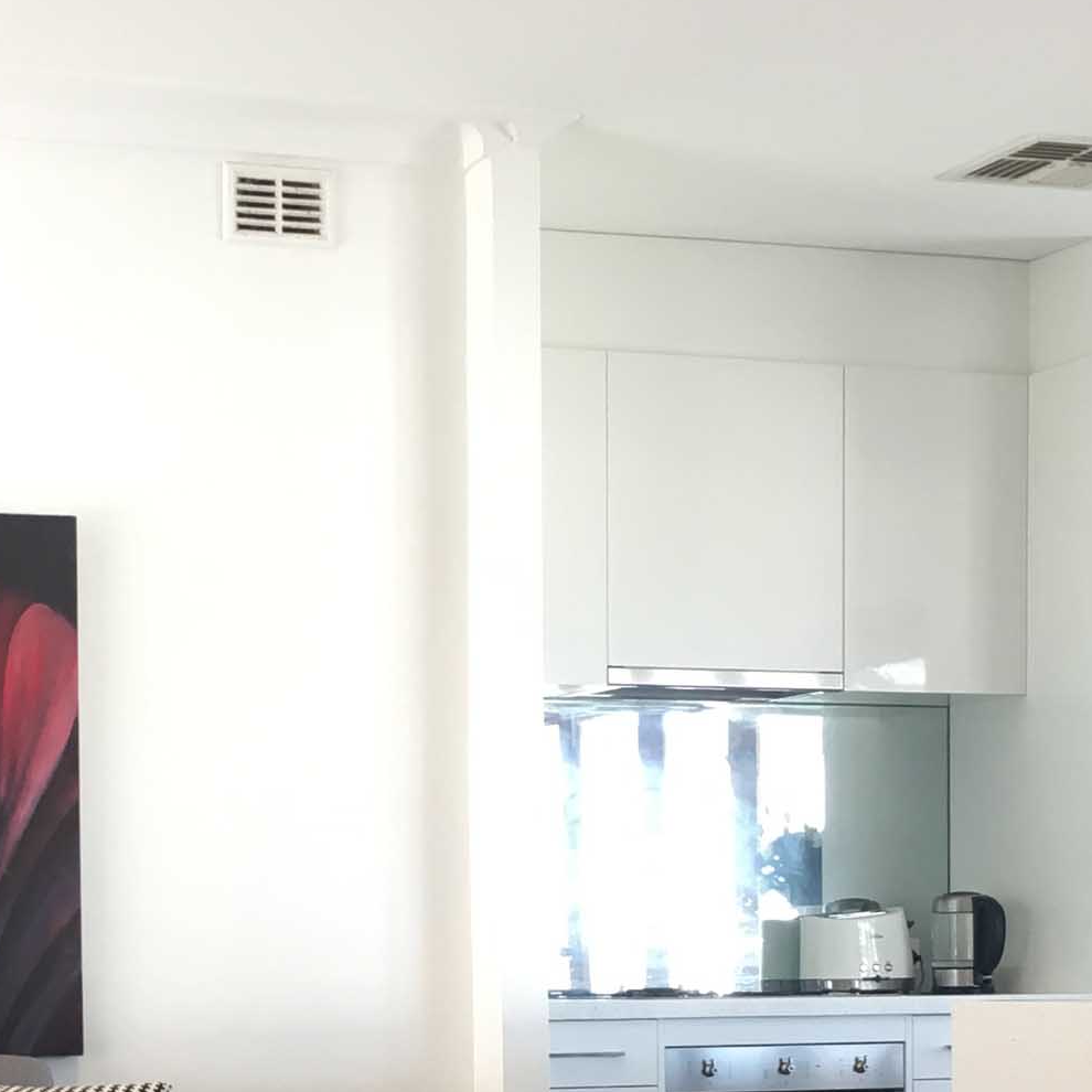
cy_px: 1088
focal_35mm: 102
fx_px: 3640
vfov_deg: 16.7
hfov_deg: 17.0
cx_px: 250
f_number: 2.4
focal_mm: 4.28
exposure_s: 1/60
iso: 50
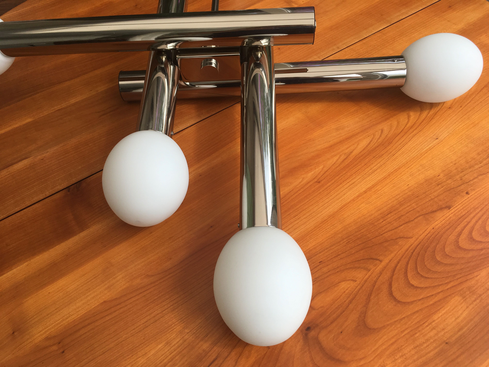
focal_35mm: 29
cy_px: 184
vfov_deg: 48.2
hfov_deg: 61.7
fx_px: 410
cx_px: 244
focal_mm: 4.15
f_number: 2.2
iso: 25
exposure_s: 1/538
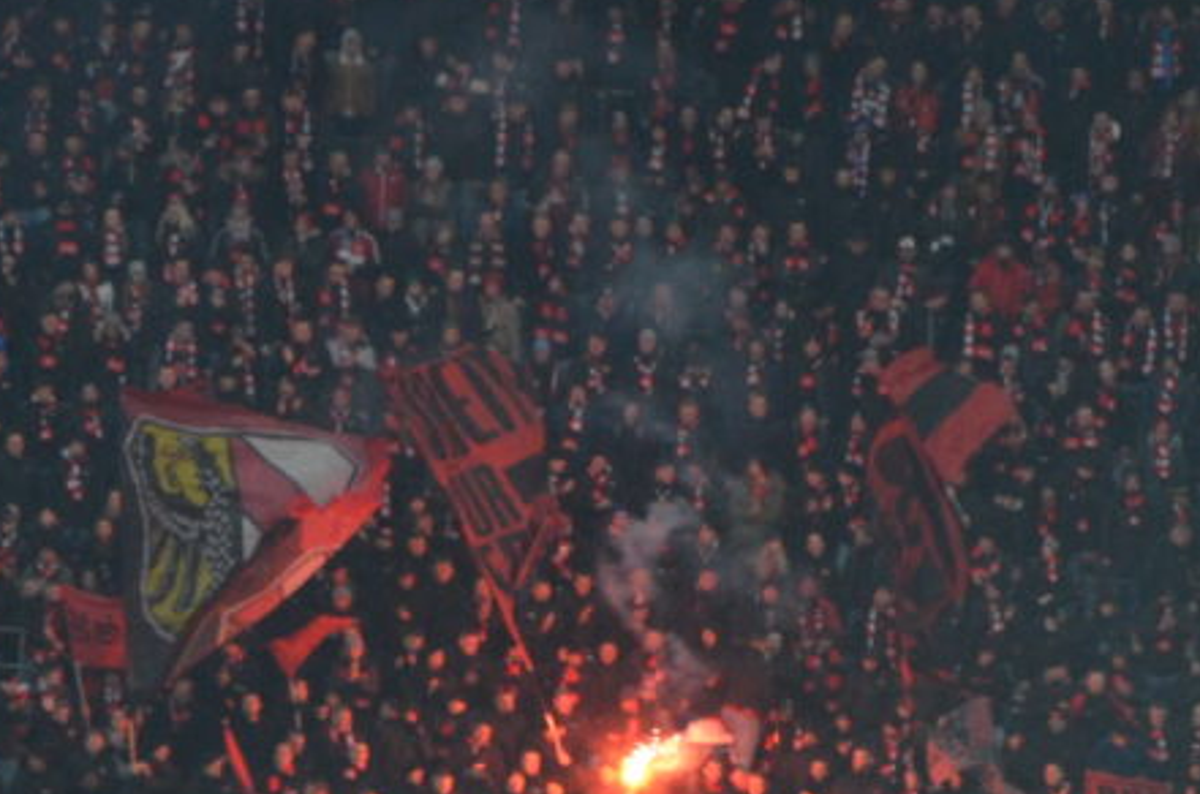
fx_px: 18986
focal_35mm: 571
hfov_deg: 3.6
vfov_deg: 2.4
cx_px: 830
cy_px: 1226
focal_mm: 105
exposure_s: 1/200
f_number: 5.6
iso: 800
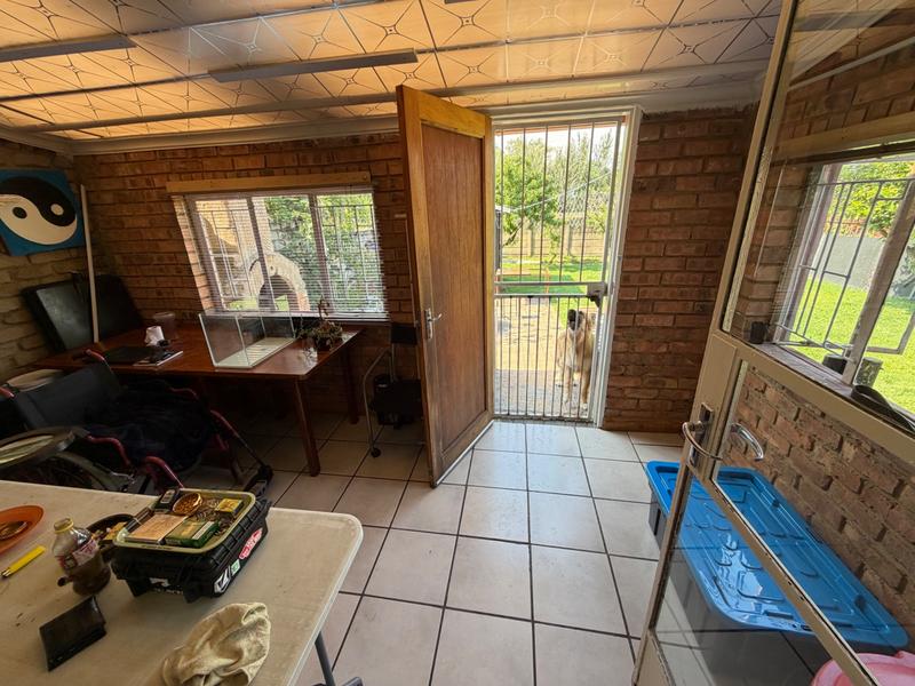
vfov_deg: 85.7
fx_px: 370
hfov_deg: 102.1
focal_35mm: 14
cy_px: 343
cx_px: 458
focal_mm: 2.22
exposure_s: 1/121
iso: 80
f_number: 2.2
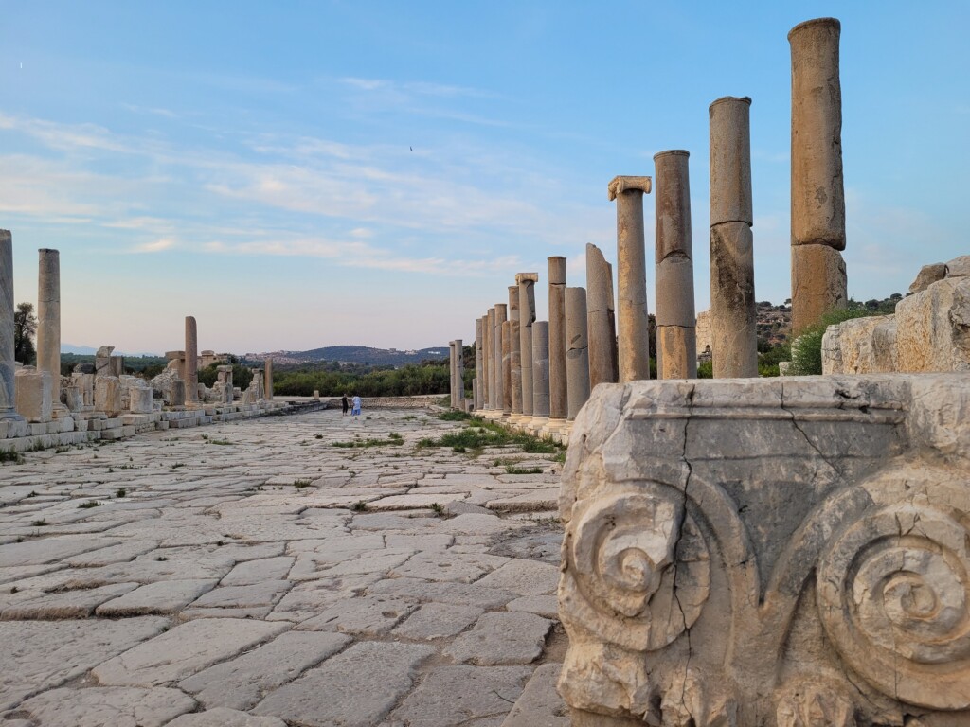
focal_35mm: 26
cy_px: 364
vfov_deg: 53.1
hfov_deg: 67.3
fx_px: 729
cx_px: 485
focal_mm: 5.4
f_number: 1.8
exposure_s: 1/237
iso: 40
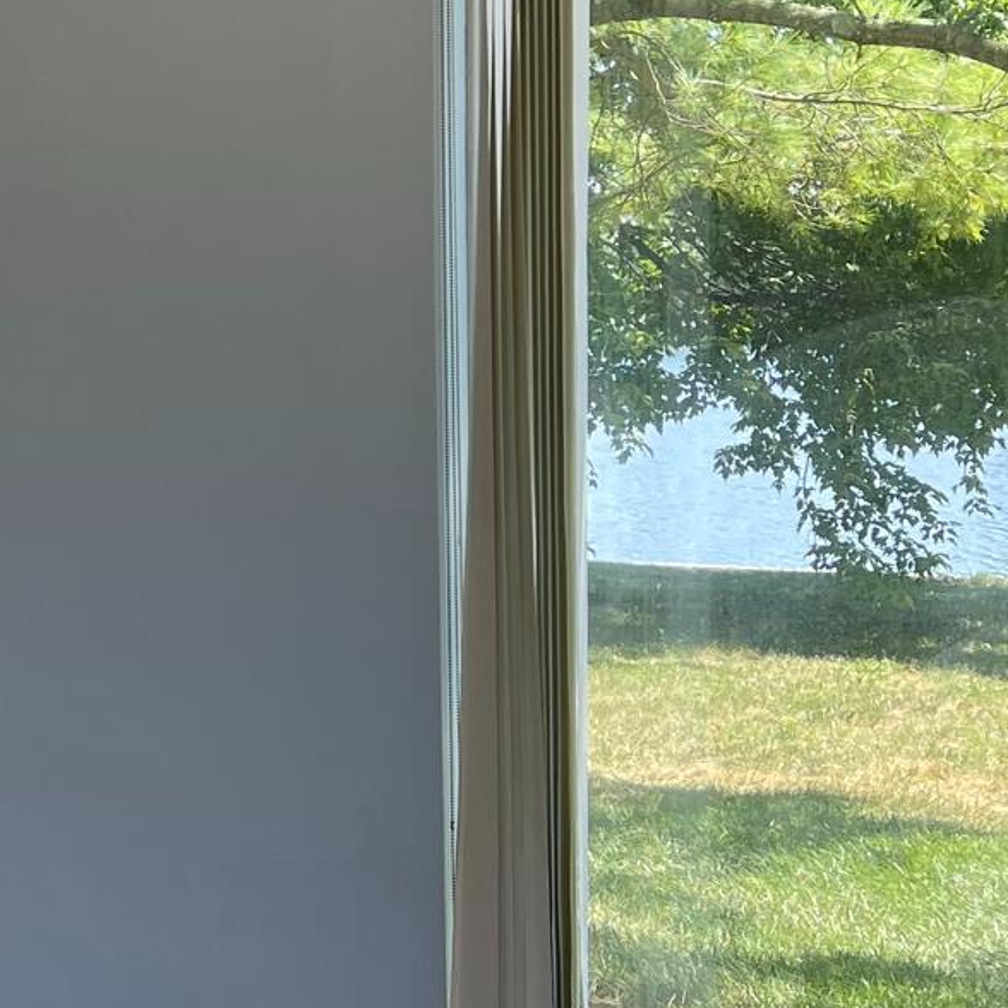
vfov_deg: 21.5
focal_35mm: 80
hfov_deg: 18.0
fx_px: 2636
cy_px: 298
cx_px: -720
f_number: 1.6
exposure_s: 1/242
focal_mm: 5.1
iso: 32
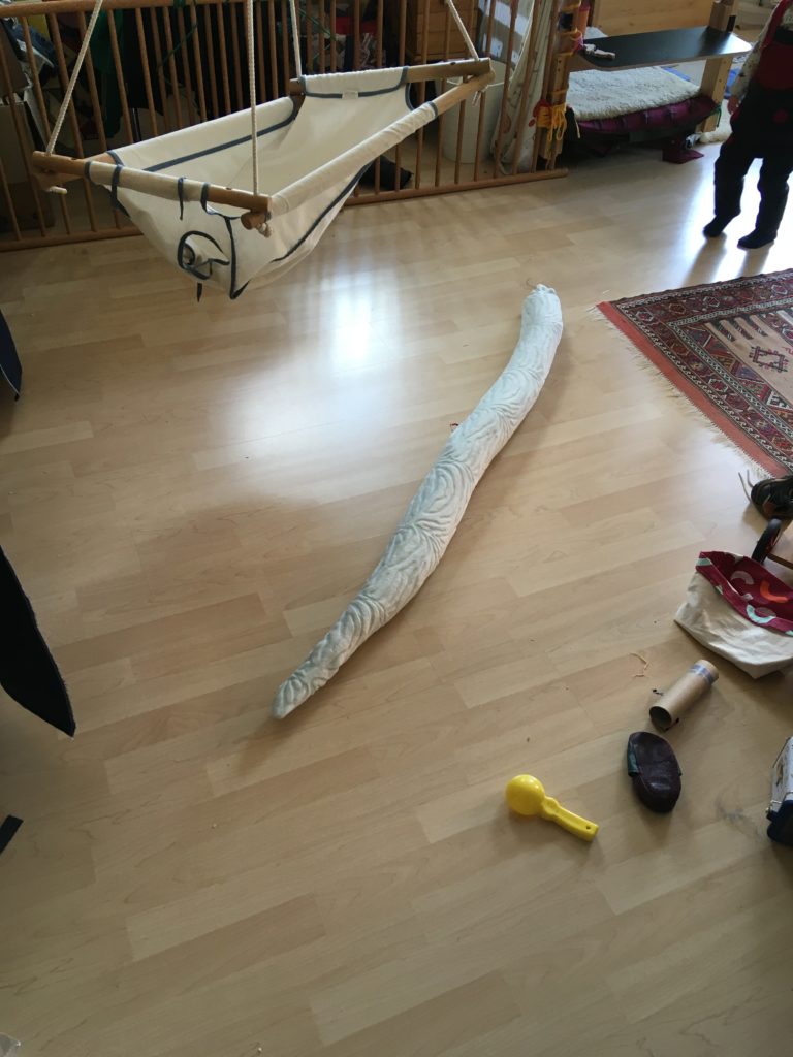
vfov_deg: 61.7
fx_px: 886
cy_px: 528
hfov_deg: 48.2
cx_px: 396
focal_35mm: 29
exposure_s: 1/33
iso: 50
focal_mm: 4.15
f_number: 2.2
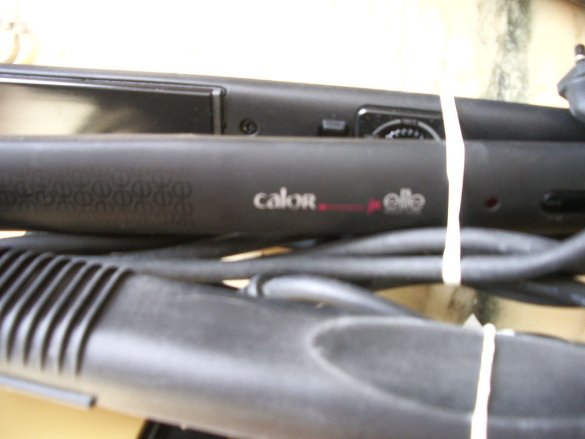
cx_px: 292
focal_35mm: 35
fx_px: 591
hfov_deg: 52.6
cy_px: 220
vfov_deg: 40.7
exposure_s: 1/15
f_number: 2.6
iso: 200
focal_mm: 5.8
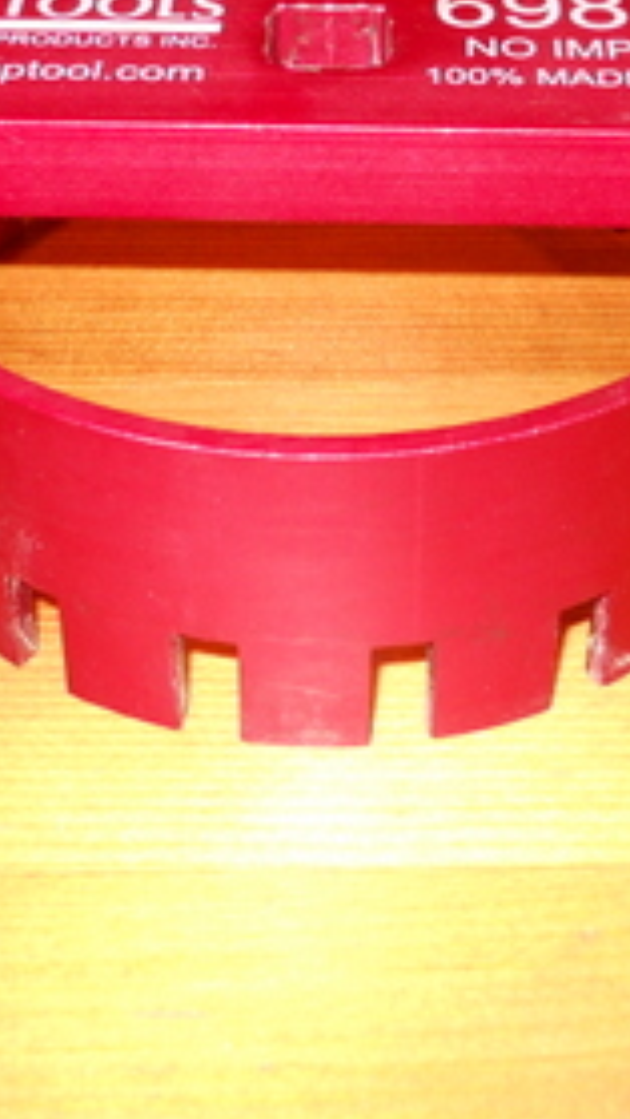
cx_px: 321
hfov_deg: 17.2
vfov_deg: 29.5
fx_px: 2078
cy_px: 241
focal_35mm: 70
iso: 80
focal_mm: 5
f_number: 2.7
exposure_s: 1/25
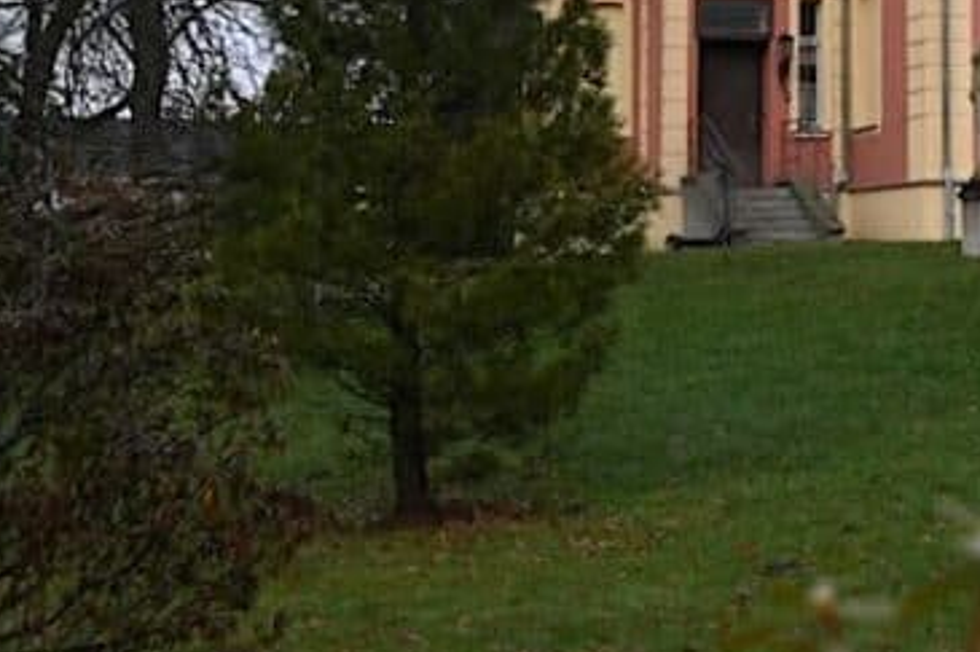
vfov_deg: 14.9
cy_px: -131
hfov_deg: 21.6
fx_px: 2405
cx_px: 1117
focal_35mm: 88
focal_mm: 31.5
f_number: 5.6
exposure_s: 1/250
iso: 180
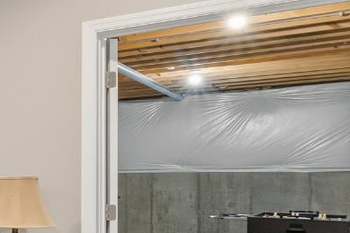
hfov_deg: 21.3
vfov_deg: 23.6
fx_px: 554
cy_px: 170
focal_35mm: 57
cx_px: -295
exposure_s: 4
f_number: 9
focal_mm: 10
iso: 400
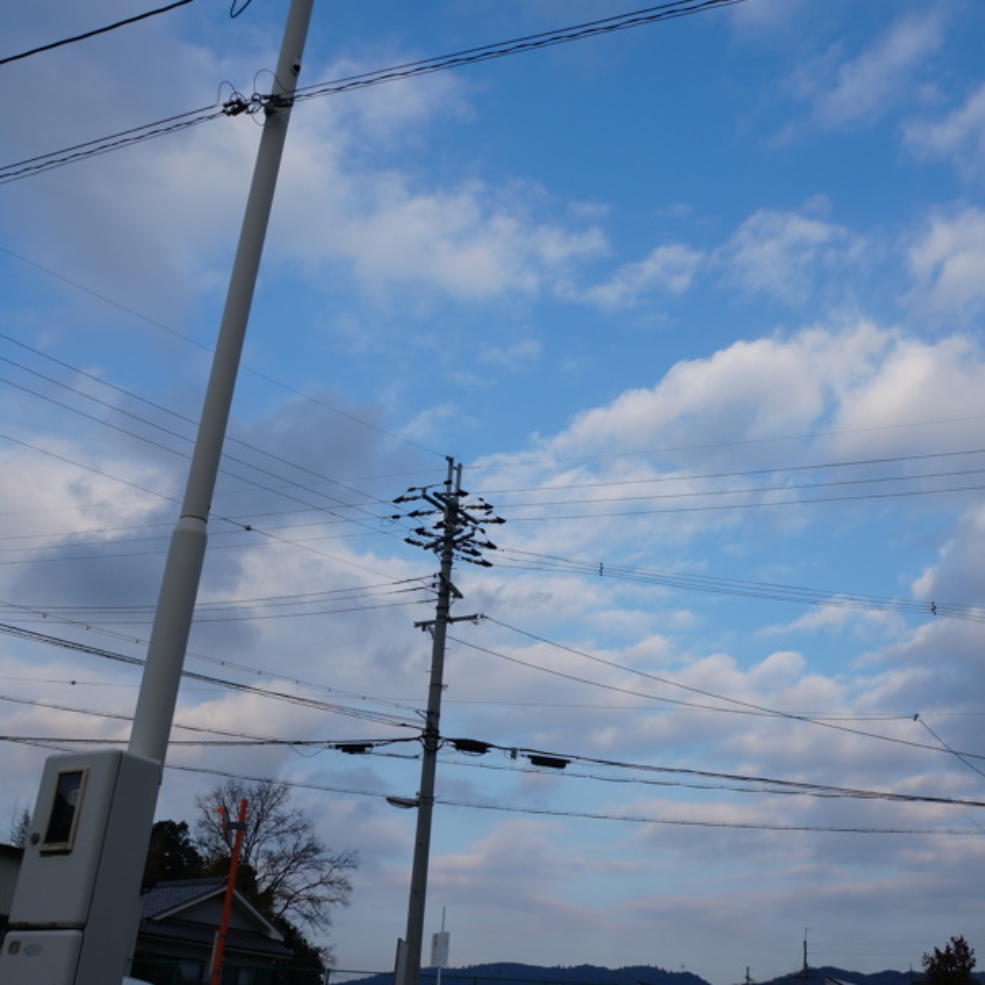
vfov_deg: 42.8
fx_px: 1256
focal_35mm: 39
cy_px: 479
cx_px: 620
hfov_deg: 42.5
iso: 100
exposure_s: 1/125
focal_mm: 18
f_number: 11
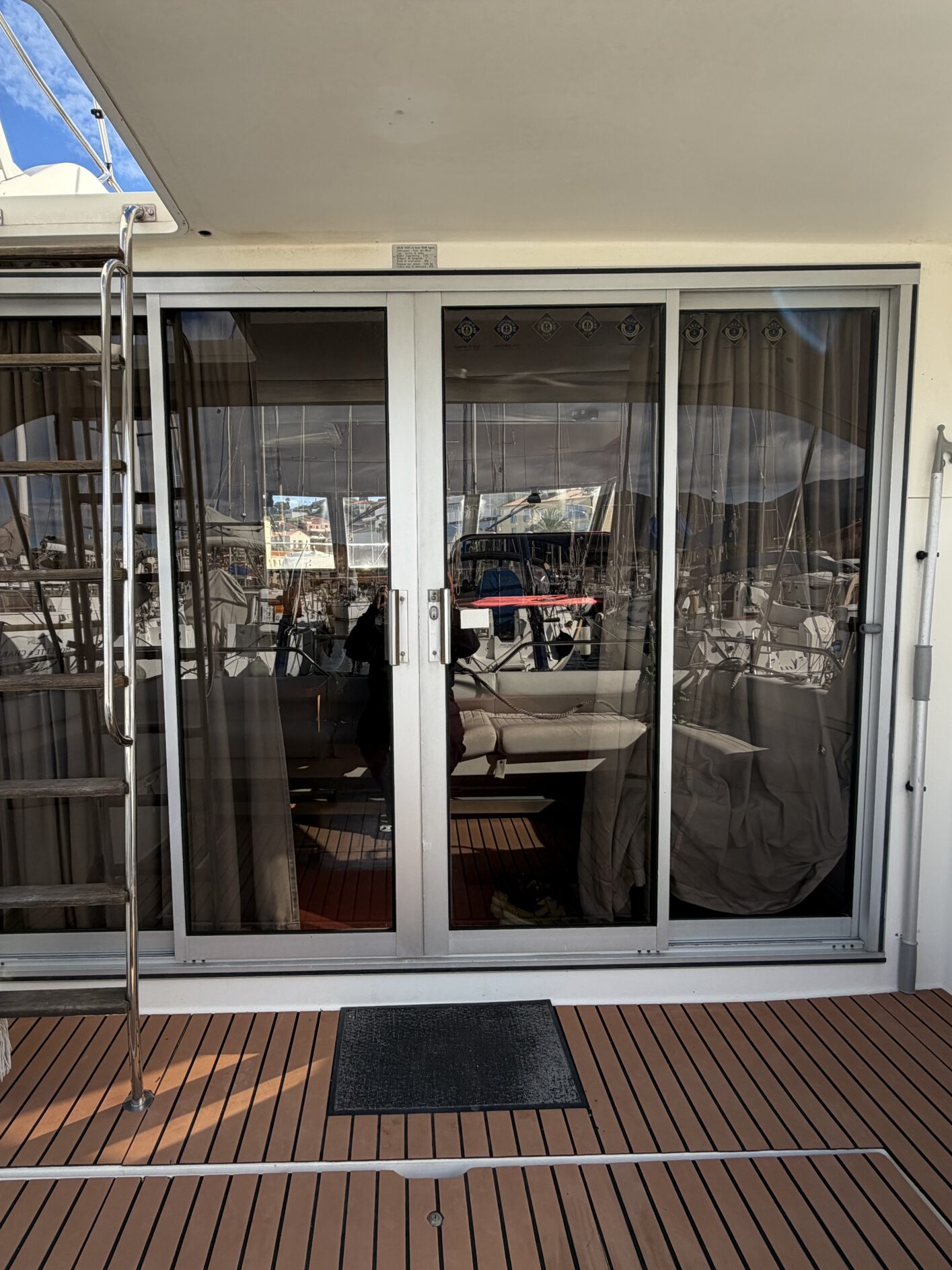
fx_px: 697
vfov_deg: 84.6
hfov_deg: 68.4
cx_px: 414
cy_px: 645
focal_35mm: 19
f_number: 2.2
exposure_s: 1/549
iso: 40
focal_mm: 2.22
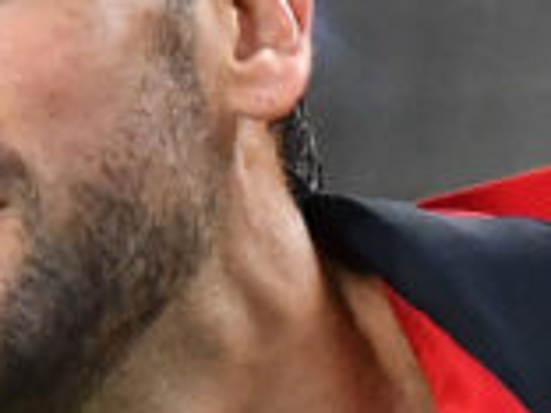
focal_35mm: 1851
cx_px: -1151
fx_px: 29463
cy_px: 611
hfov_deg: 1.1
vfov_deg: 0.8
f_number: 4
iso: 2500
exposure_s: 1/1600
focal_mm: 300
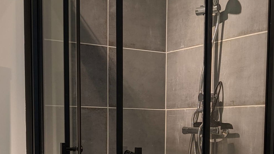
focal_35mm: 64
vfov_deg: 18.2
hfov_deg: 32.8
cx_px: 142
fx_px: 465
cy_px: 161
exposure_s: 1/49.9
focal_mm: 4.38
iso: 75
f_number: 1.73
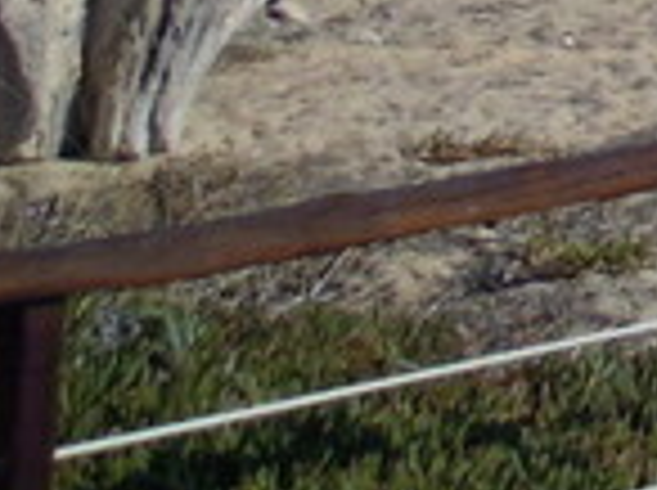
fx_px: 3733
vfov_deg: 6.8
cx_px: 1912
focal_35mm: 197
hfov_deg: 8.5
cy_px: -980
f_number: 7.6
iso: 100
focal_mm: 5
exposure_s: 1/400
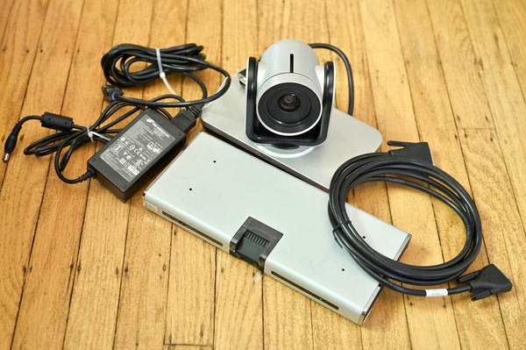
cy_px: 175
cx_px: 263
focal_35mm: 50
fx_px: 730
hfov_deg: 39.6
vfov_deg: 26.9
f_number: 3.5
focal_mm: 50
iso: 1600
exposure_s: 1/60
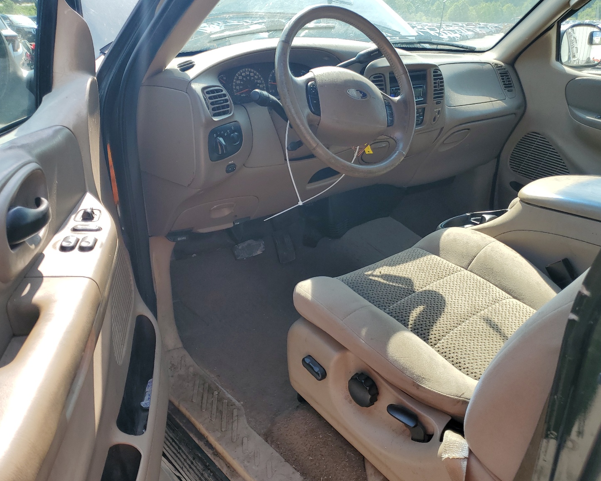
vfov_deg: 51.5
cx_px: 325
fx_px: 498
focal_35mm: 28
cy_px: 244
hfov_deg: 62.1
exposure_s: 1/769
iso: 50
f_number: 1.5
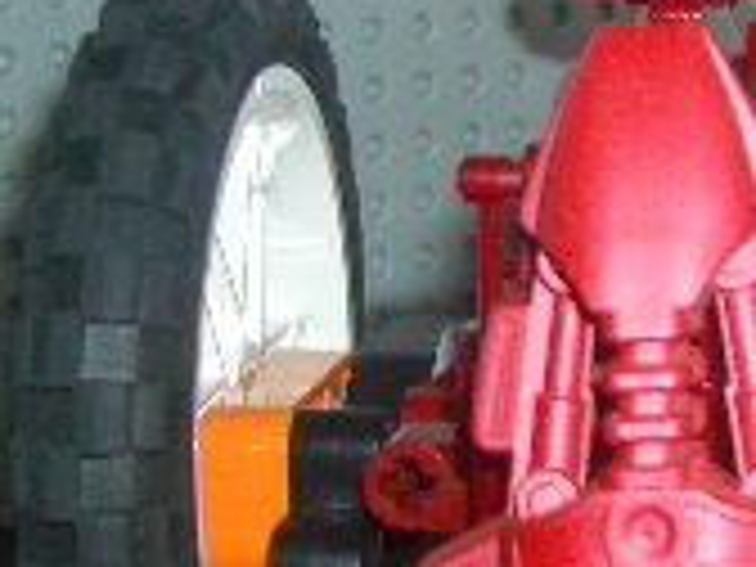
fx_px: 3407
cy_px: 171
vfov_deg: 9.5
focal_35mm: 156
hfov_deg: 12.3
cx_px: 972
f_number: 2.8
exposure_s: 1/60
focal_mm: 6.8
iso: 100
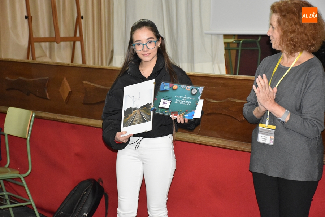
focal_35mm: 93
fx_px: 840
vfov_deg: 14.7
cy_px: 108
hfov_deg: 21.9
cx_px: 162
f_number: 5
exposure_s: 1/60
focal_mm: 62
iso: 5000
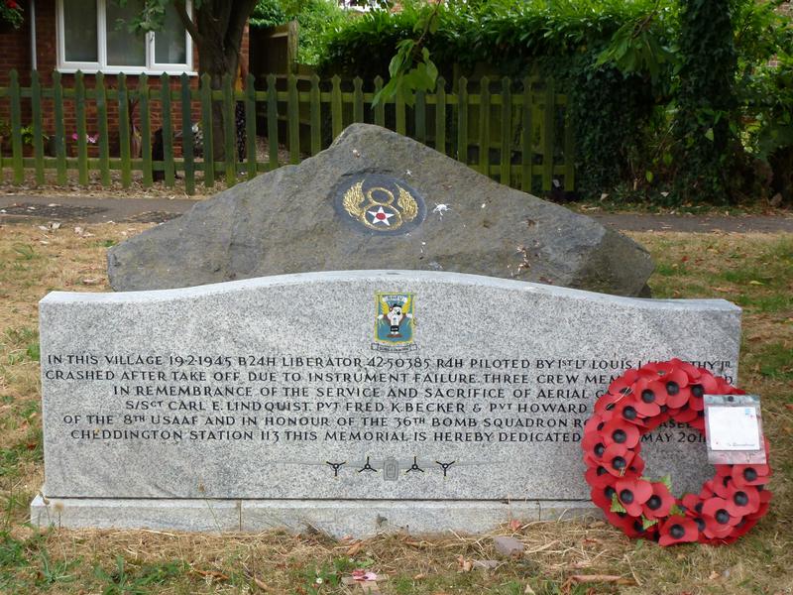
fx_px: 985
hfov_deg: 43.9
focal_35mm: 43
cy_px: 298
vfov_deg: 33.6
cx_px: 396
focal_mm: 7.4
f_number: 3.9
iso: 100
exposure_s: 1/200
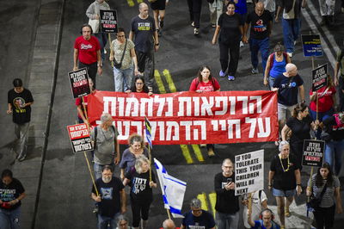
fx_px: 1909
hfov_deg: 10.3
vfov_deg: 6.9
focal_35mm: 200
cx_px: 172
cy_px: 114
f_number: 4.5
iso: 2500
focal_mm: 200
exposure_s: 1/160
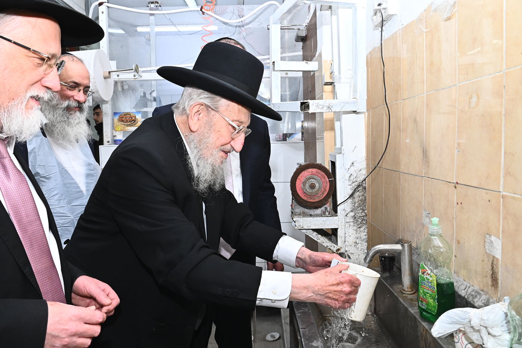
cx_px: 261
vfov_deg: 42.3
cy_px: 174
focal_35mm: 31
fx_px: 449
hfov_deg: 60.3
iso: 2500
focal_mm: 31
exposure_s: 1/200
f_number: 13
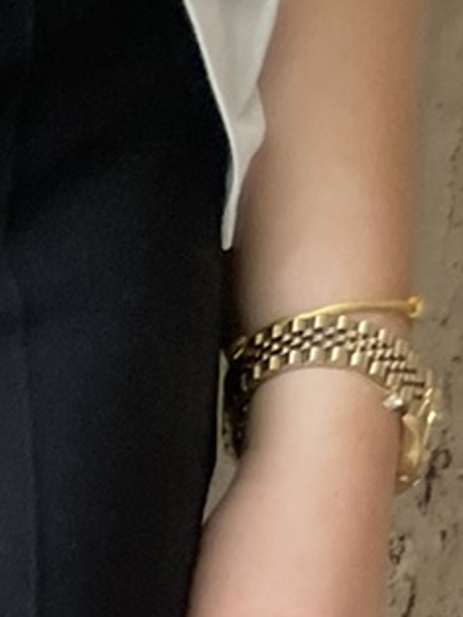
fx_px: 3030
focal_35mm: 170
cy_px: 1540
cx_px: -790
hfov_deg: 7.9
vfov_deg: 10.0
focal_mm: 4.2
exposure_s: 1/121
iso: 80
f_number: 1.6
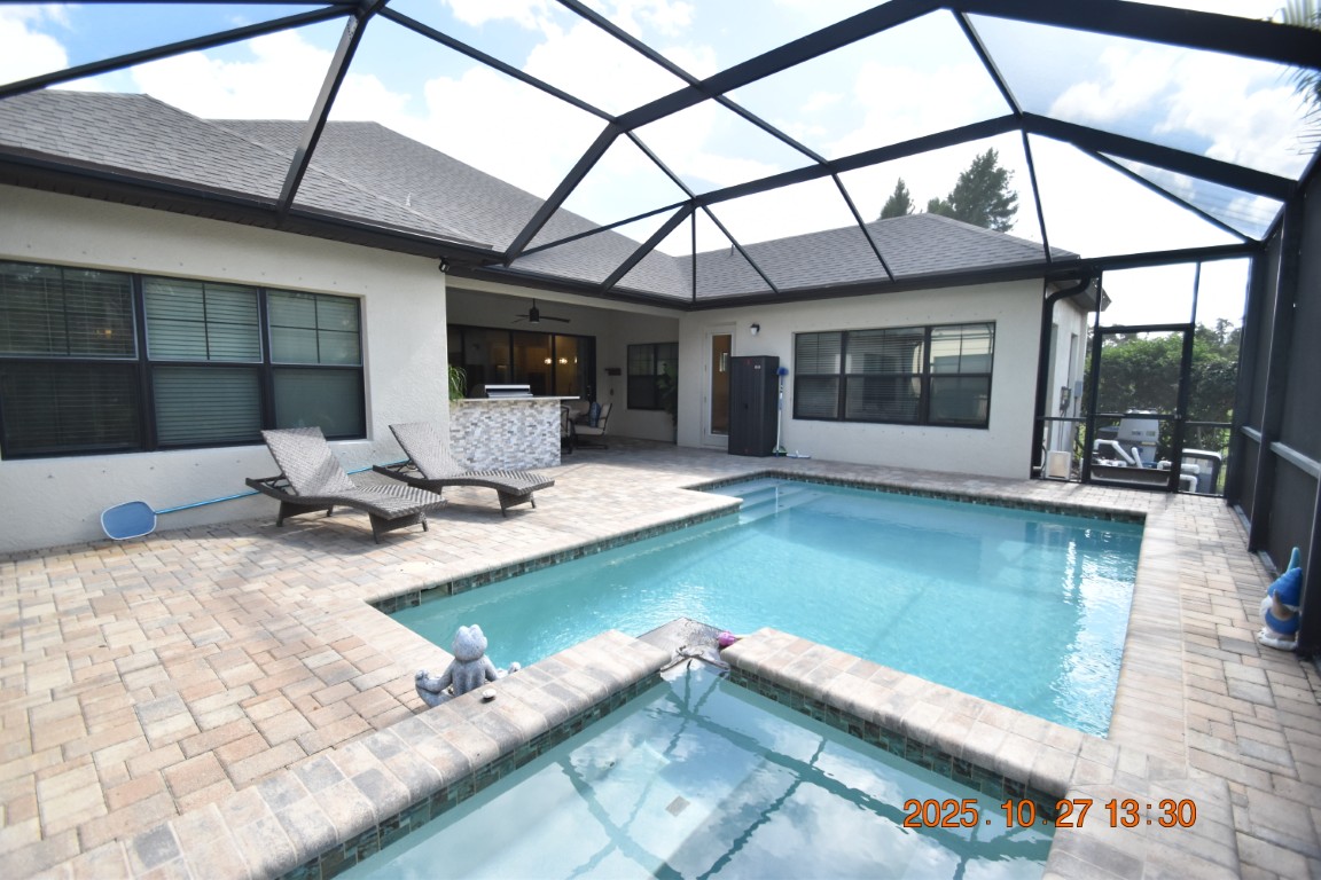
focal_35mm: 15
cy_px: 440
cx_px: 660
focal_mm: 10
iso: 800
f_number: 3.5
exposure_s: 1/1500
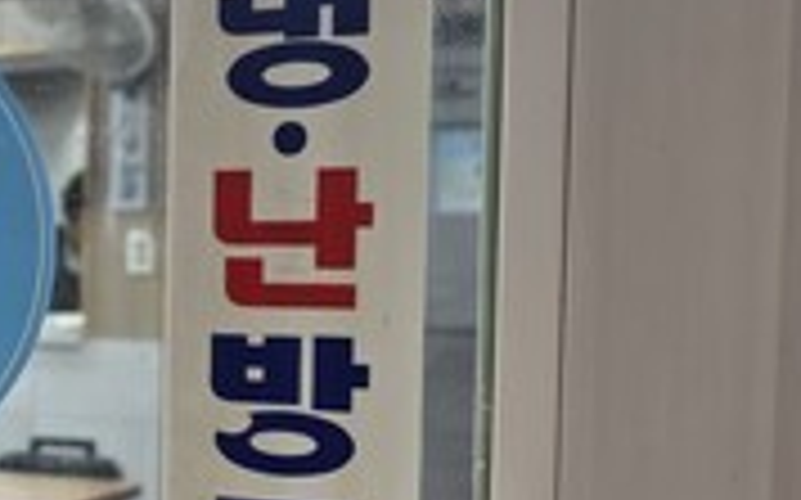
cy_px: 378
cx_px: -396
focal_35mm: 82
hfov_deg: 21.3
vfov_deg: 15.8
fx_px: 1789
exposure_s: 1/120
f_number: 1.7
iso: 125
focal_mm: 6.3
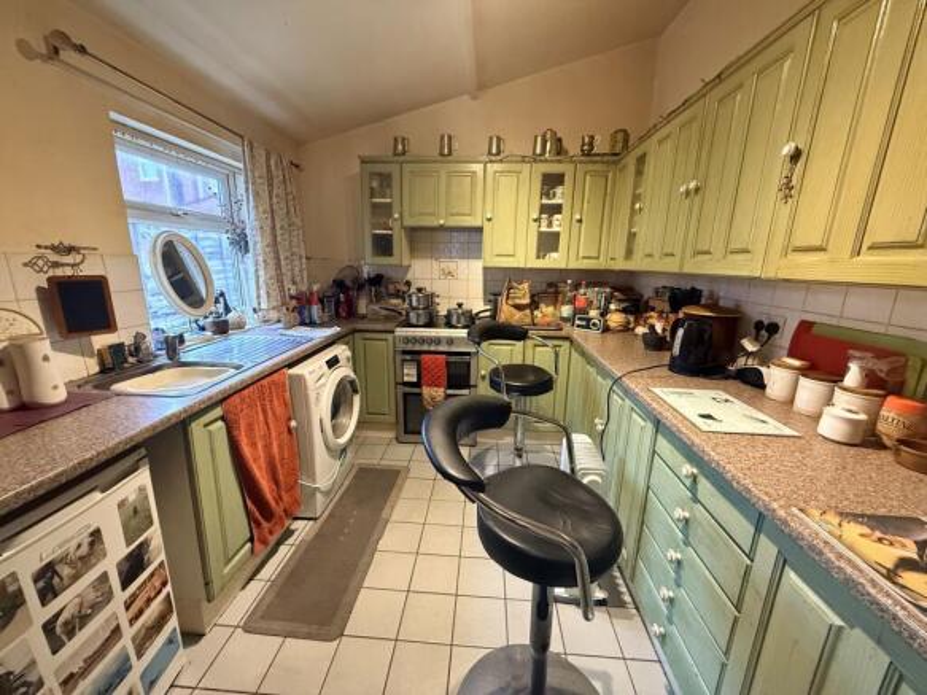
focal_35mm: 14
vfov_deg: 85.7
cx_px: 464
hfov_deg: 102.1
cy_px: 348
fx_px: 375
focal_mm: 2.22
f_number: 2.2
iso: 800
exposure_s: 1/60
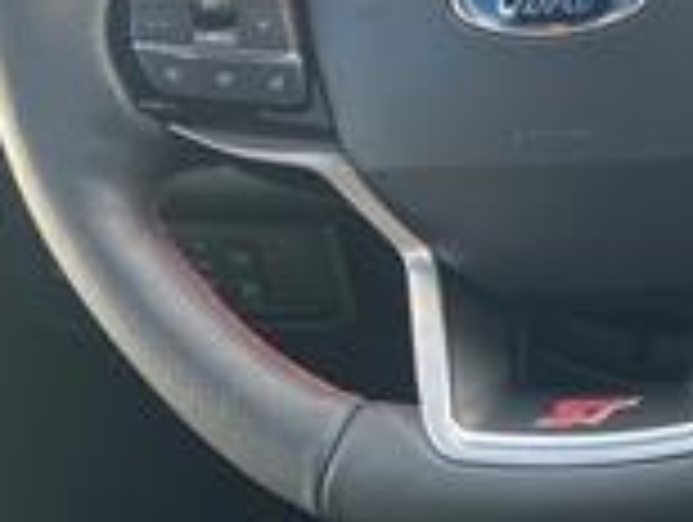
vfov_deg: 13.6
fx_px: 2165
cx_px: 1220
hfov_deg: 15.7
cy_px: 454
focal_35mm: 108
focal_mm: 5.1
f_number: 1.6
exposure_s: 1/121
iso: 100
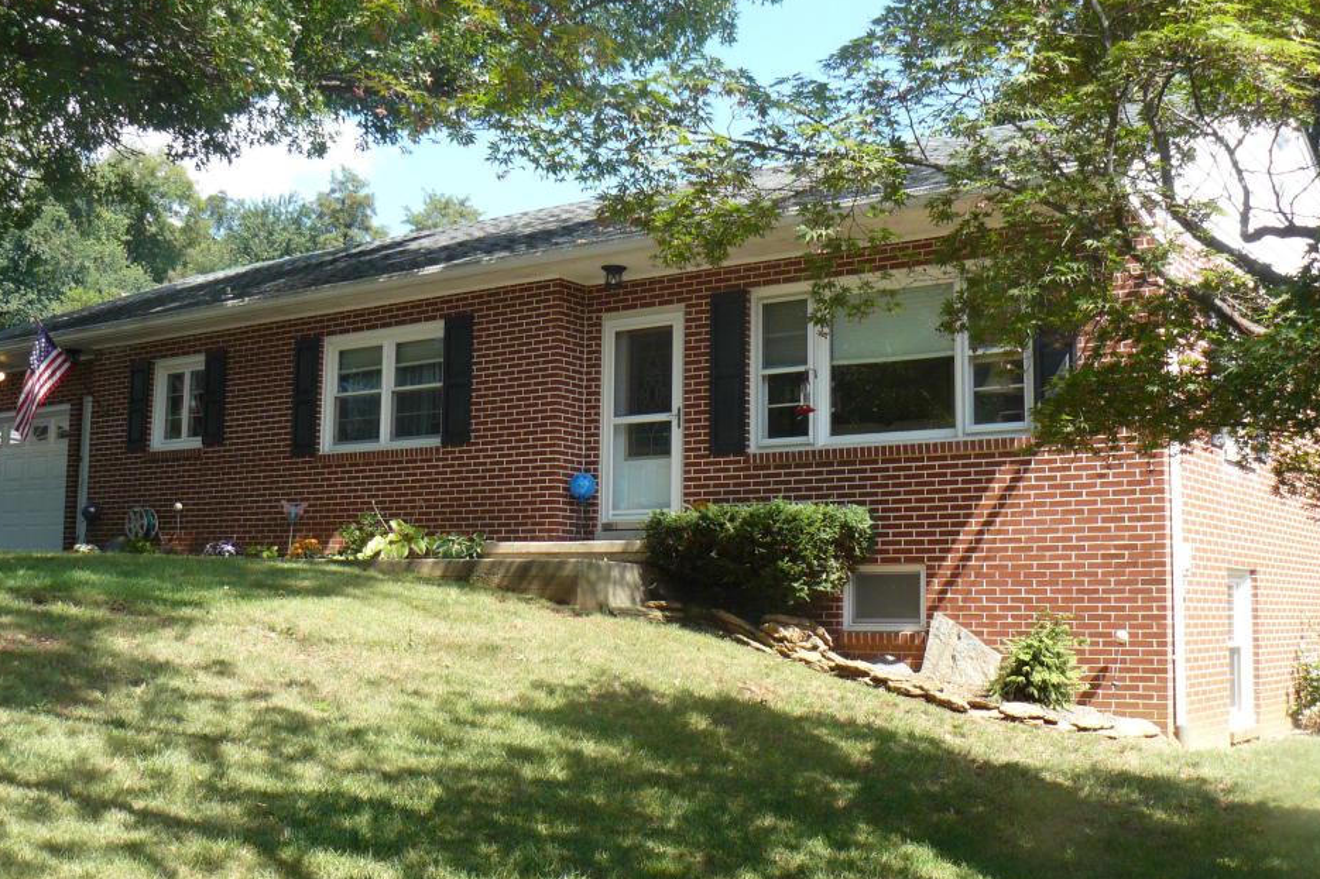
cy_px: 419
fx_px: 1503
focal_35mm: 41
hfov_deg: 47.4
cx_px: 624
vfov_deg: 32.6
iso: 100
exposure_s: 1/160
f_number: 4
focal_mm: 6
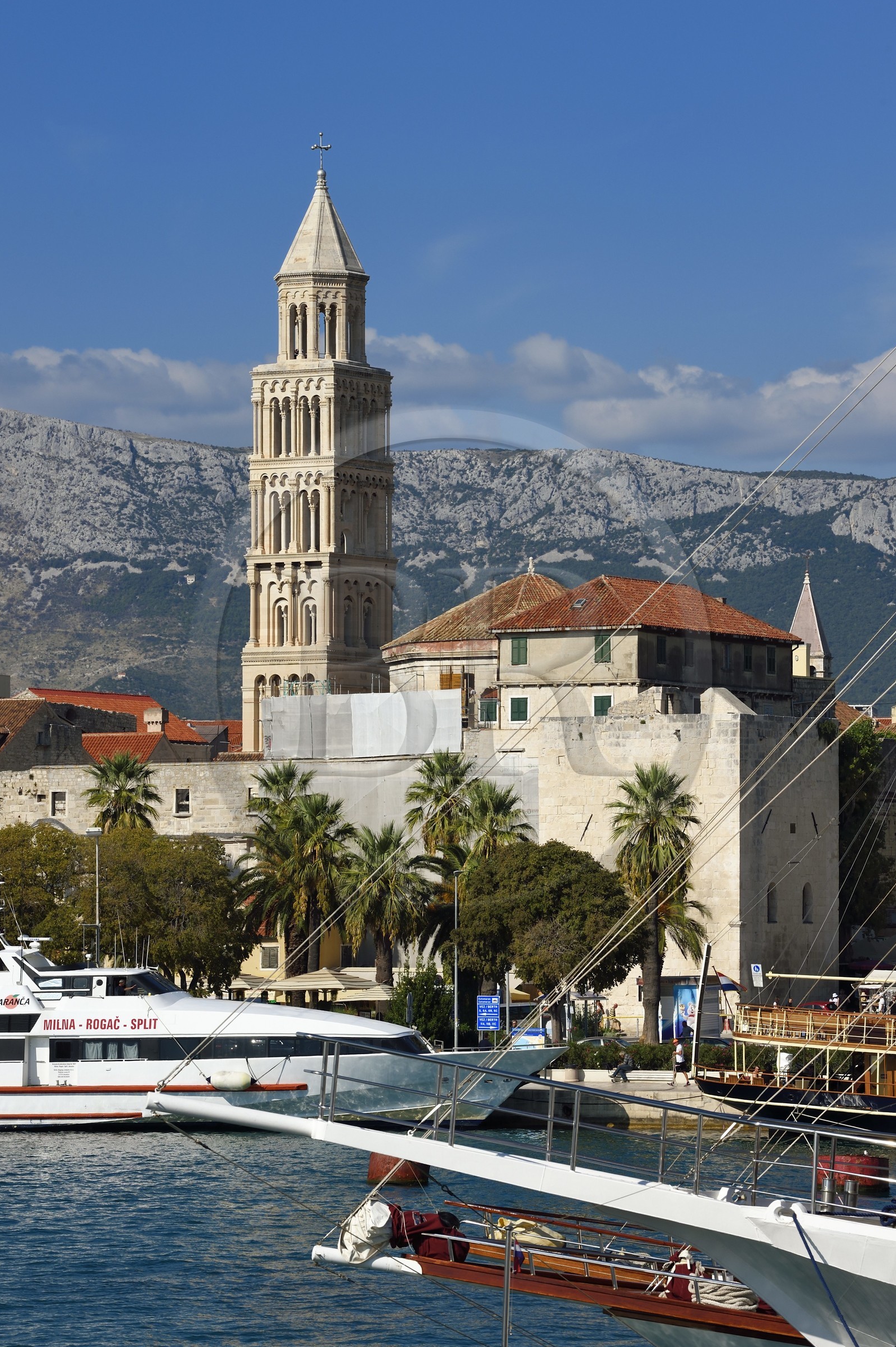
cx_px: 450
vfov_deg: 13.6
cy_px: 673
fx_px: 5644
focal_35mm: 151
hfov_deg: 9.1
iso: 200
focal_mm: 150
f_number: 11
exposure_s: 1/640
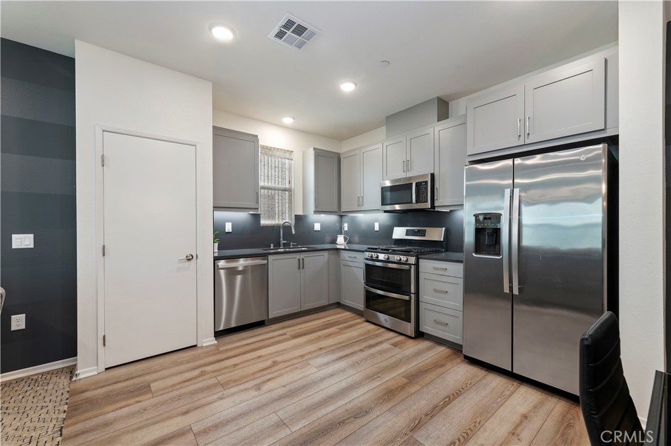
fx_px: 261
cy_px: 223
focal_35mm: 14
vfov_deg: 81.1
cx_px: 336
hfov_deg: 104.3
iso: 500
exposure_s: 1/4
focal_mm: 14
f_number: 10
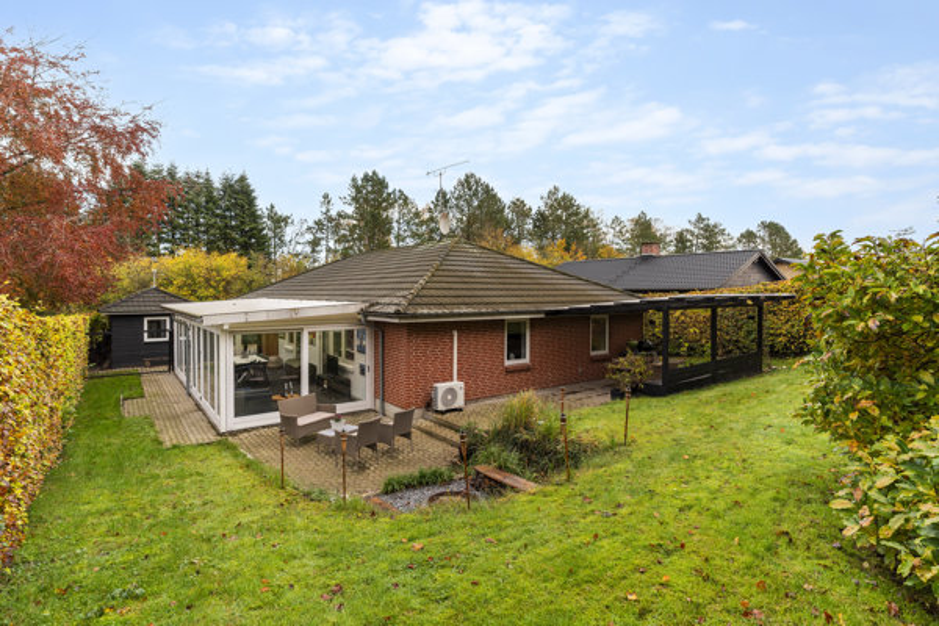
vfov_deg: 67.4
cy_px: 313
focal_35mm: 18
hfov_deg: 90.0
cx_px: 470
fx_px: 469
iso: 500
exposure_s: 1/200
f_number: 6.3
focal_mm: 18
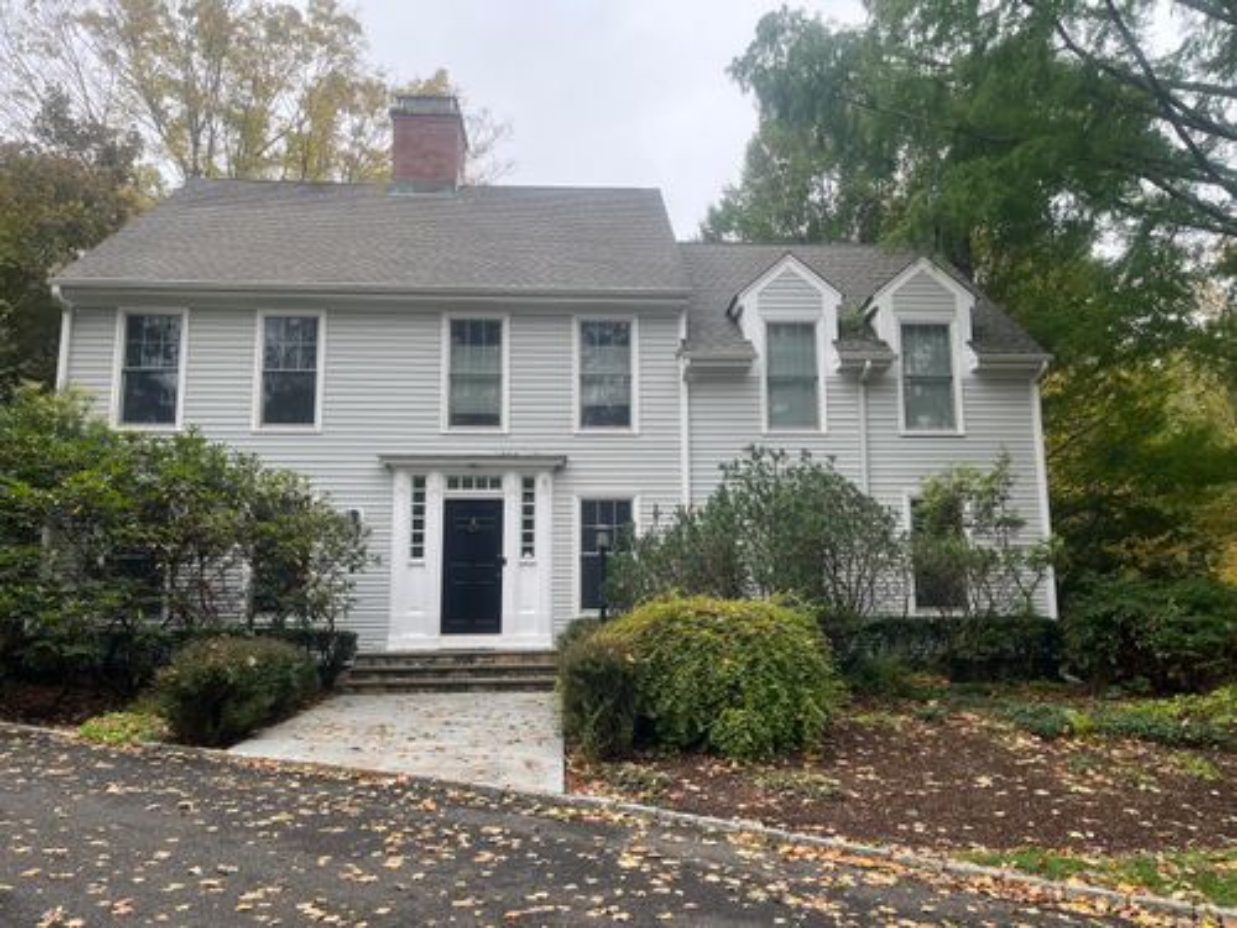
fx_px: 929
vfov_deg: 53.1
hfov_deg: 67.3
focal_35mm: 26
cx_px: 618
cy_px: 464
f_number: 1.6
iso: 50
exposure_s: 1/497
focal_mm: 5.1
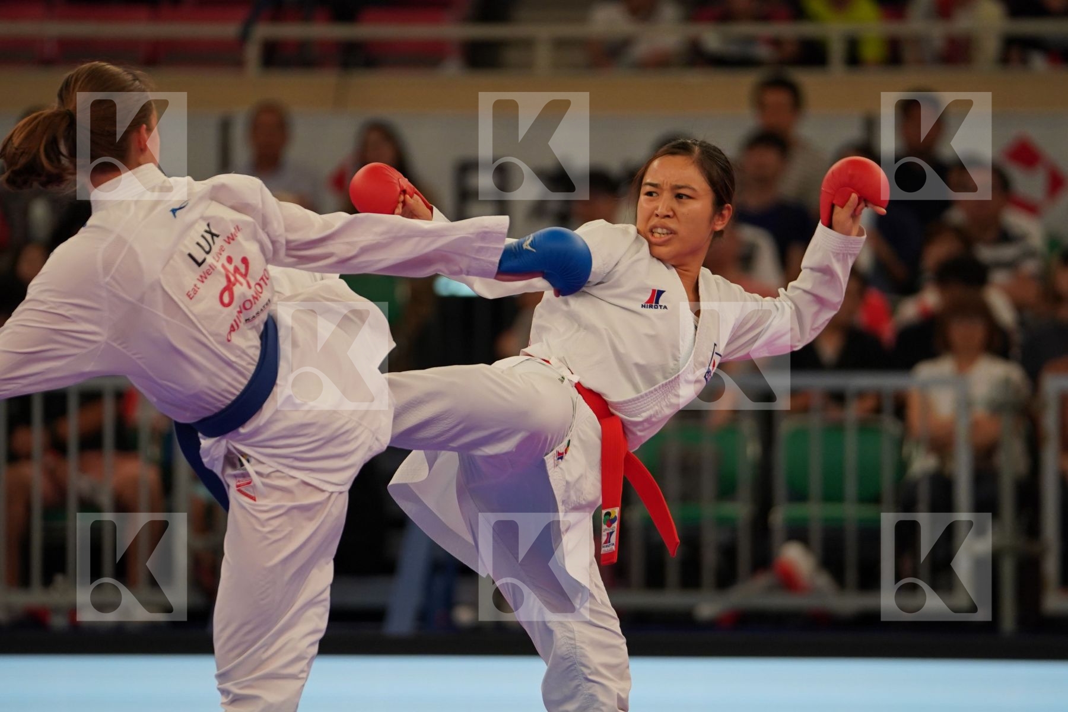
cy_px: 356
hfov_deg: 6.9
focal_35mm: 297
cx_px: 534
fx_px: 8810
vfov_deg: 4.6
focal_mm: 198
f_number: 2.8
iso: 1250
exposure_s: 1/1000
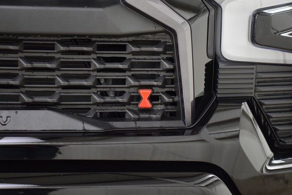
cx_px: 146
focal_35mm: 105
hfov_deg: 19.5
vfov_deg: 13.0
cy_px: 98
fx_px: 852
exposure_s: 1/40
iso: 1600
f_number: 2.8
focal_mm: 70
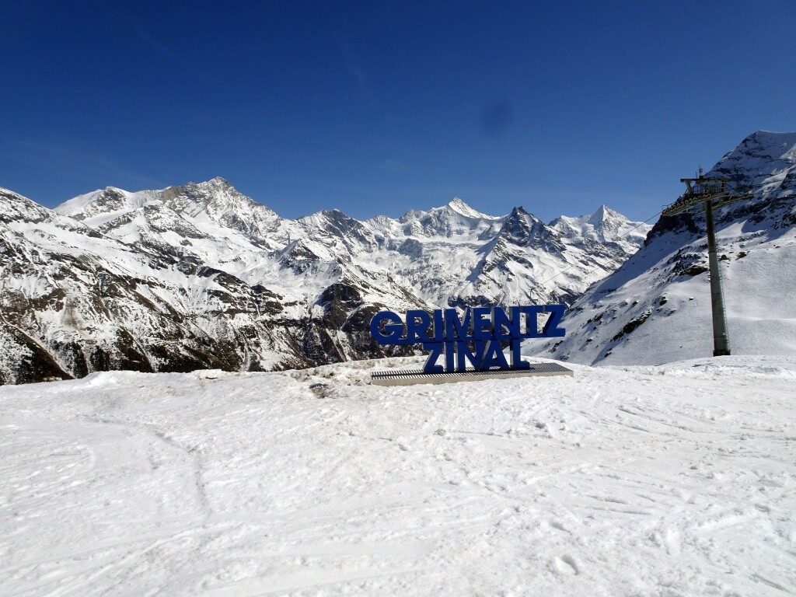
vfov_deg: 56.8
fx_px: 552
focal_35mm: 24
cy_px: 298
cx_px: 398
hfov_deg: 71.6
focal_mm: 4.1
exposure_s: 1/2000
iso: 80
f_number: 4.5
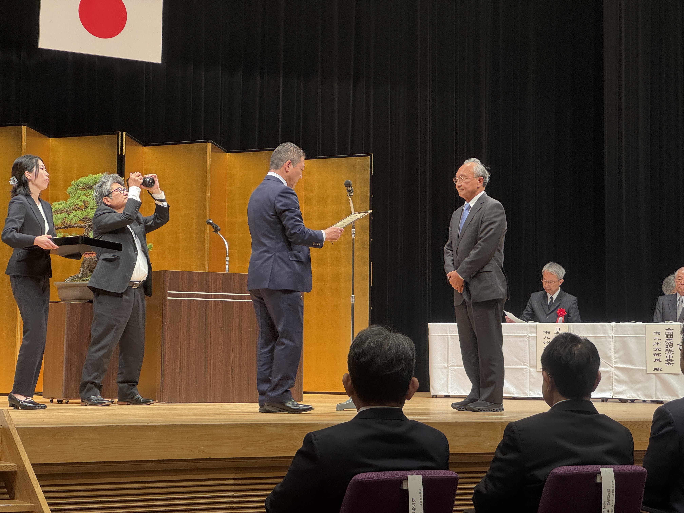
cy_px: 256
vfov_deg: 19.1
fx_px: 1521
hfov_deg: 25.3
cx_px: 342
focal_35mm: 77
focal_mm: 9
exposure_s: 1/60
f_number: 2.8
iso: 250
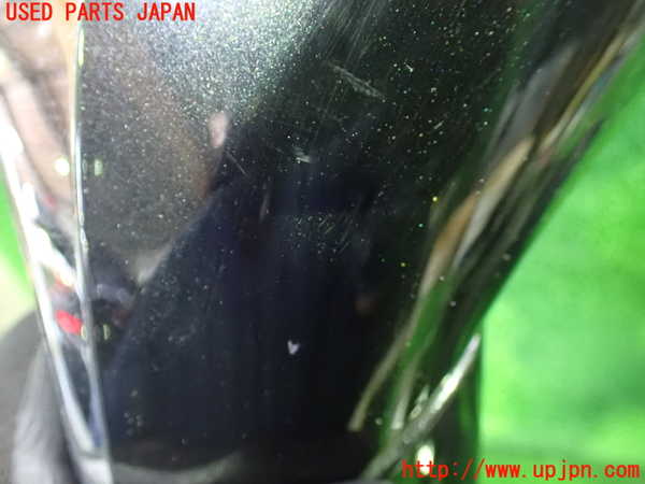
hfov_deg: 60.0
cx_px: 322
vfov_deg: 46.8
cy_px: 242
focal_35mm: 30
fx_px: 559
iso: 1600
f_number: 2.3
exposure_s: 1/15
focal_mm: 5.4
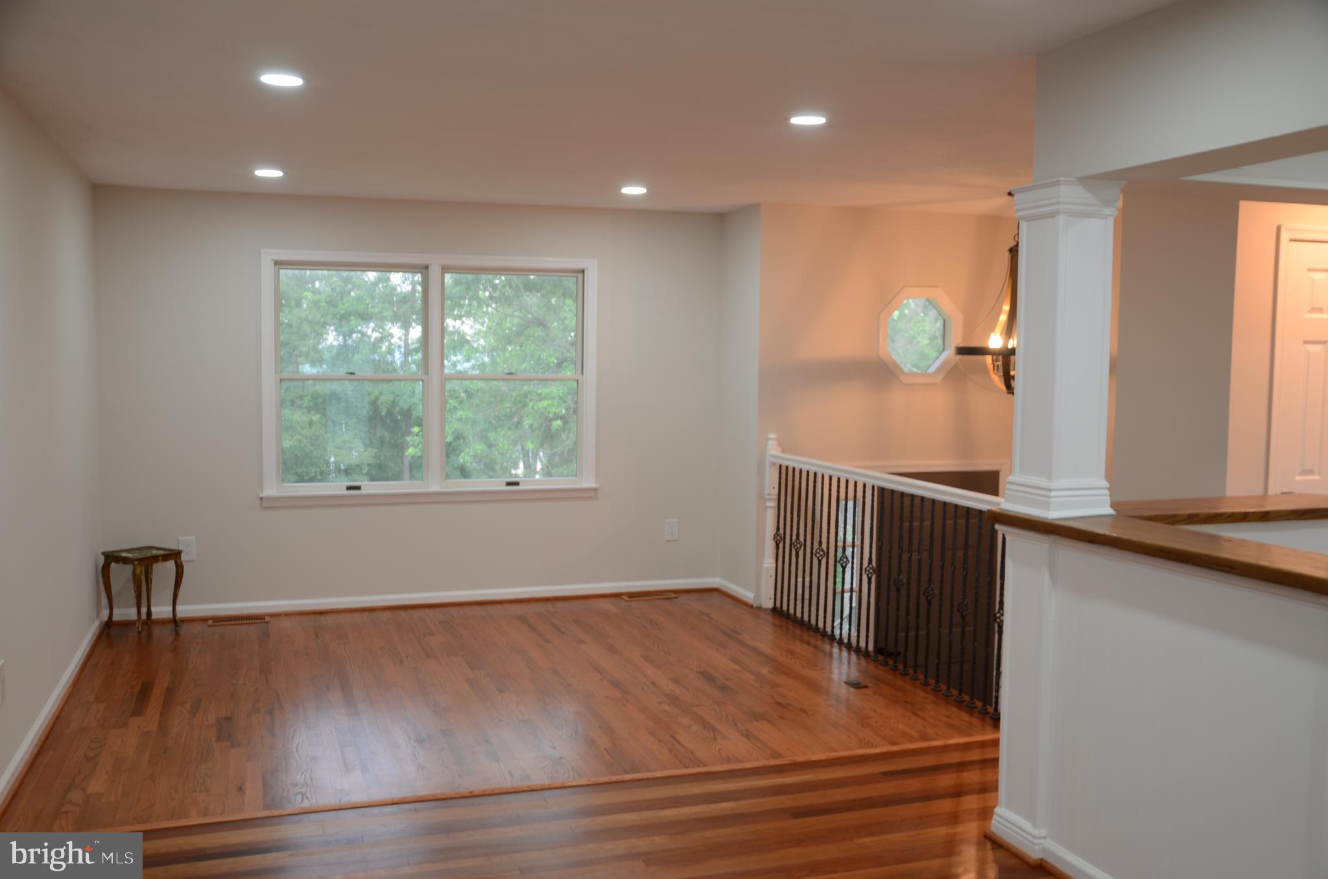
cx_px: 664
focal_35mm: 33
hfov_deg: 57.3
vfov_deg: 39.8
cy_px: 440
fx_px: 1215
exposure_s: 1/13
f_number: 3.8
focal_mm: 22
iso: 100
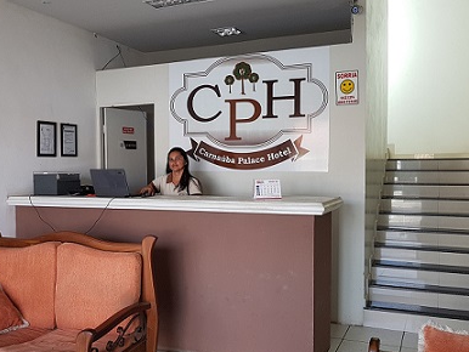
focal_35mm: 36
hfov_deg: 51.2
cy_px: 186
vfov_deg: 39.7
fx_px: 488
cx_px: 211
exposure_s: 1/60
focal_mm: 4.2
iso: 50
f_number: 1.7
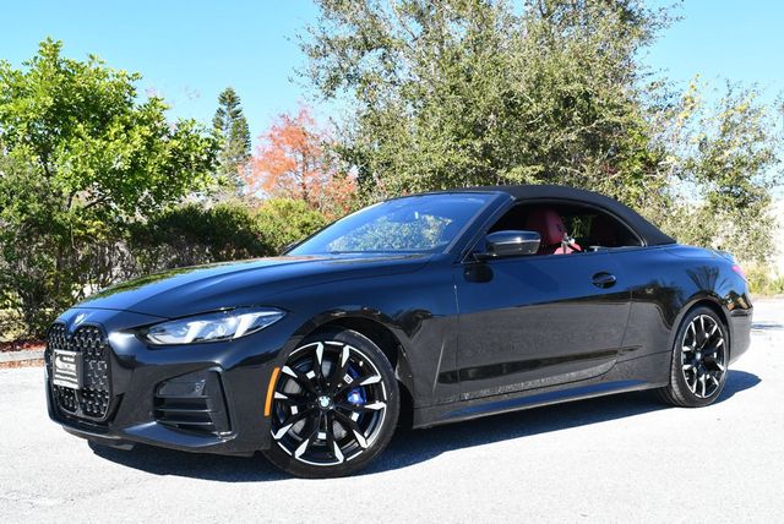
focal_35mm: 44
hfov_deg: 44.5
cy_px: 262
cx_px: 392
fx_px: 959
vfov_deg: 30.6
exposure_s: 1/250
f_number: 8
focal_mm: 22
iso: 200
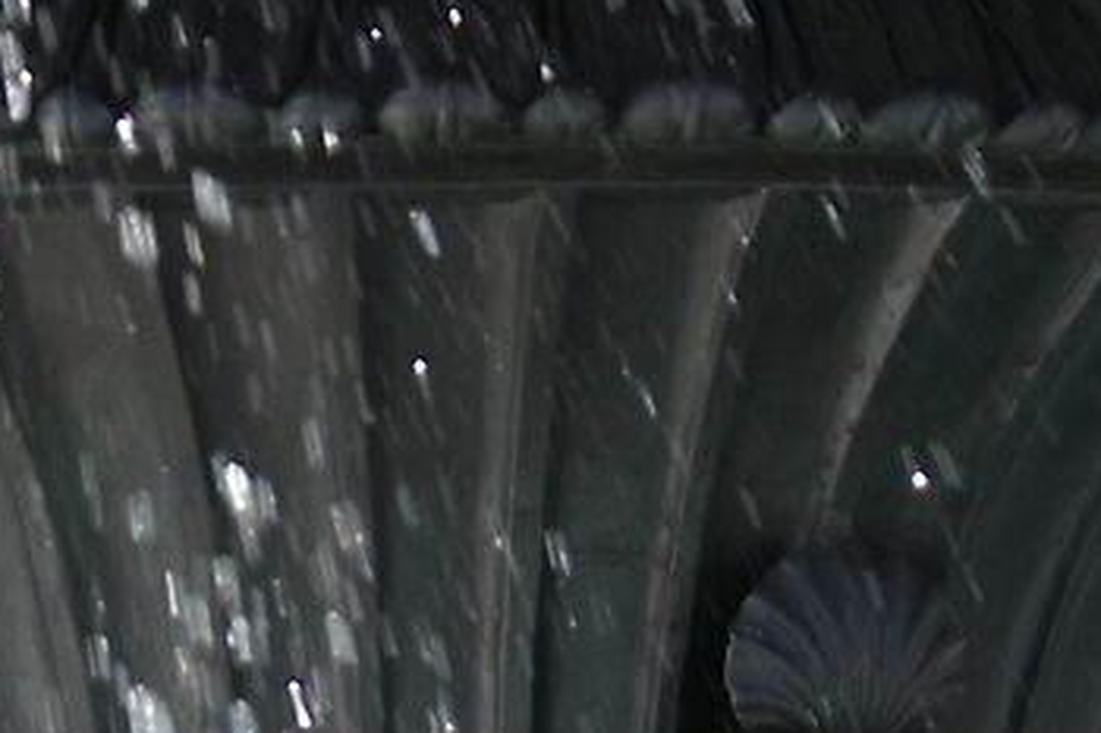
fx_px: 21397
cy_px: 2438
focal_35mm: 700
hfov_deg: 2.9
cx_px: 837
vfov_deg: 1.9
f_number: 6.3
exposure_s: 1/250
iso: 200
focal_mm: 68
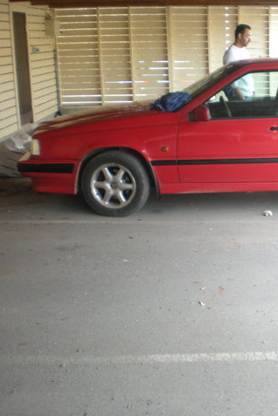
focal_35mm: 53
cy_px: 208
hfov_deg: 24.7
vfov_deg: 37.5
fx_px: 614
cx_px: 255
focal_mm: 6.3
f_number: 3.1
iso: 200
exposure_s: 1/41
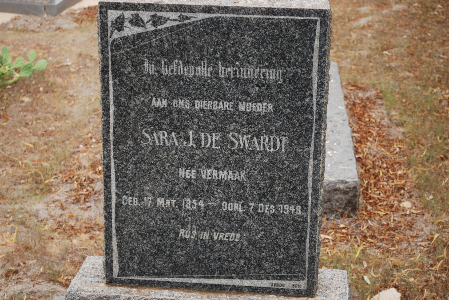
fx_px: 910
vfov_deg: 18.7
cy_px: 152
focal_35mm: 73
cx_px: 224
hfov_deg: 27.7
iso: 200
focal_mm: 48
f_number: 5.6
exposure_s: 1/60
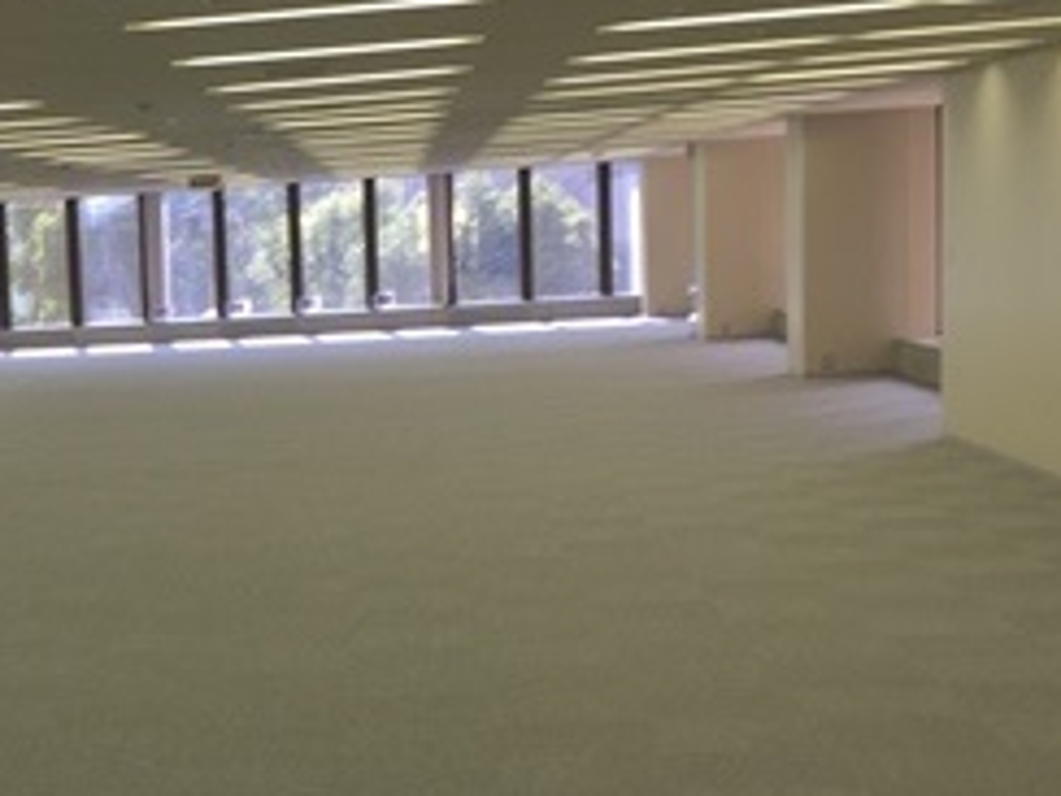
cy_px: 565
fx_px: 2329
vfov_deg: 19.3
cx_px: -83
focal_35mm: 76
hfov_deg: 24.1
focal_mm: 4.15
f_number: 2.2
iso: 32
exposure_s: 1/40
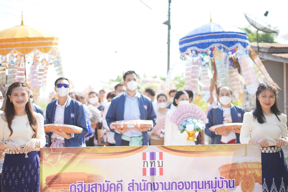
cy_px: 96
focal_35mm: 50
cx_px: 144
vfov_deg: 27.0
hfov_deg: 39.6
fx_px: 400
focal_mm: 50
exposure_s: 1/4000
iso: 400
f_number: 1.8
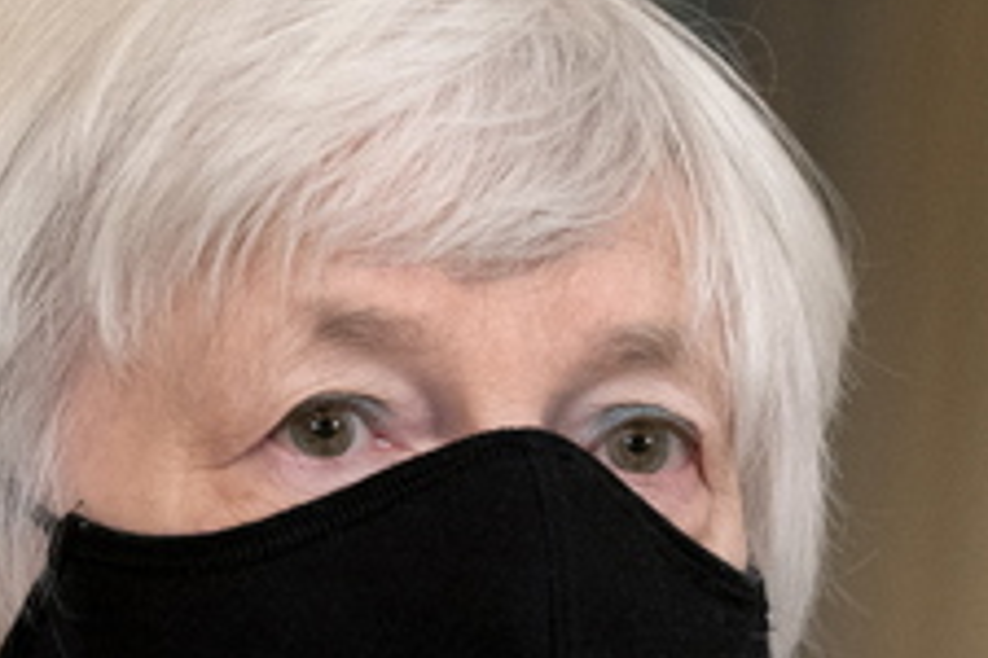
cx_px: 817
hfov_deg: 2.2
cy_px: 814
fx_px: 25576
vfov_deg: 1.5
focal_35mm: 932
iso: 1600
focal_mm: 200
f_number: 2.8
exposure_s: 1/200
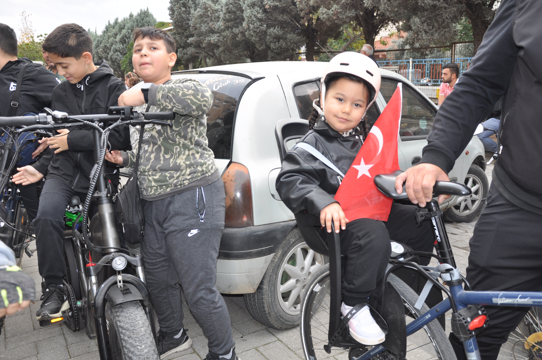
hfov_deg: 65.5
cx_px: 281
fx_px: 421
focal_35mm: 28
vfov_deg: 46.3
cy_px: 180
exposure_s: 1/200
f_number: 3.5
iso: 200
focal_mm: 18
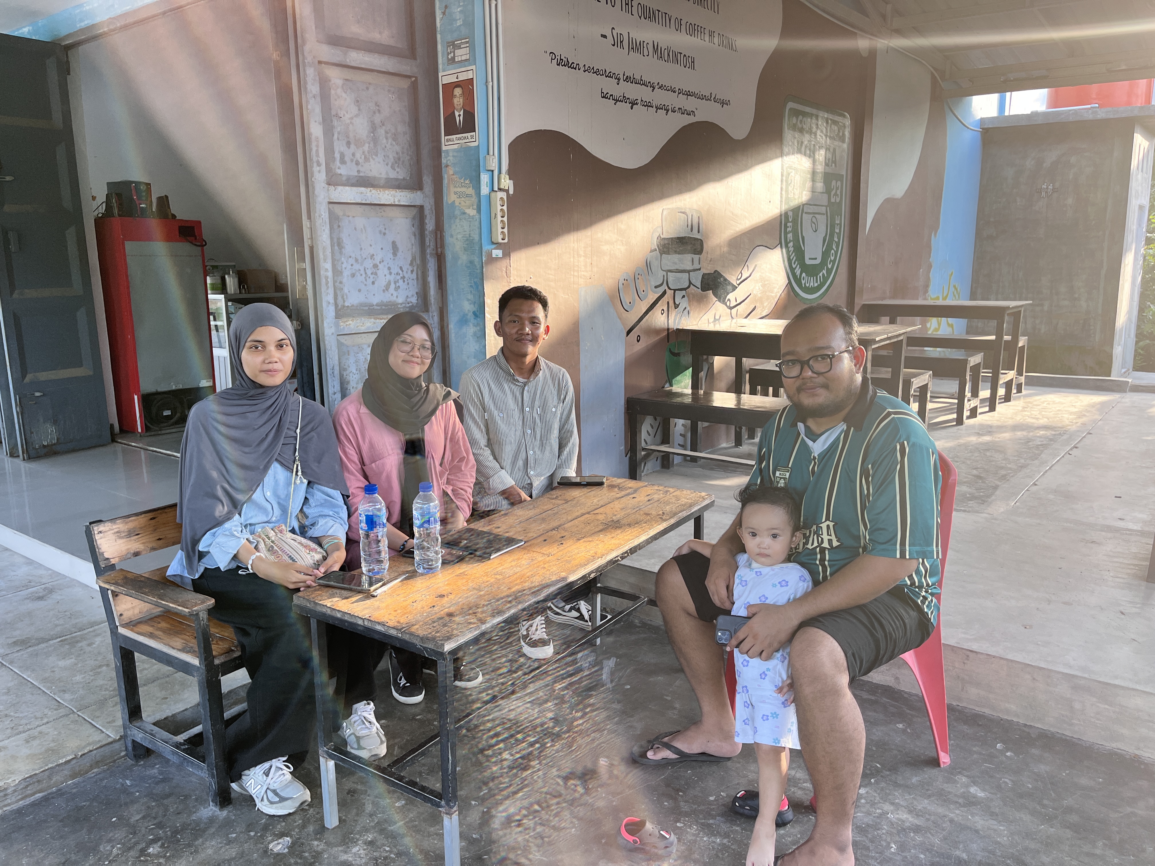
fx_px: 868
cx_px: 578
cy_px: 433
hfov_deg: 67.3
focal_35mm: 26
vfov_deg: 53.1
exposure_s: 1/122
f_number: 1.6
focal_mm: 5.1
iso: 64
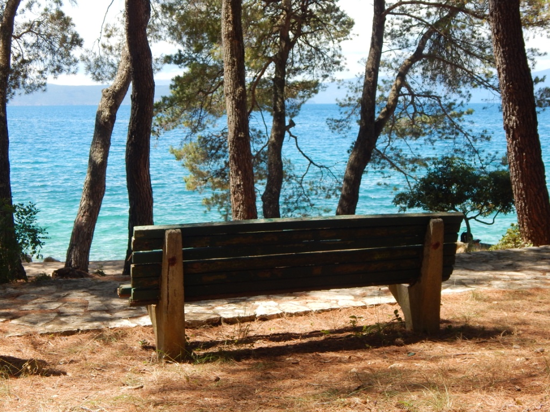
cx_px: 275
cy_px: 206
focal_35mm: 54
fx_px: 858
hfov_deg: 35.5
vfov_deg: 27.0
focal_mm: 9.7
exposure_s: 1/500
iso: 125
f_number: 3.8
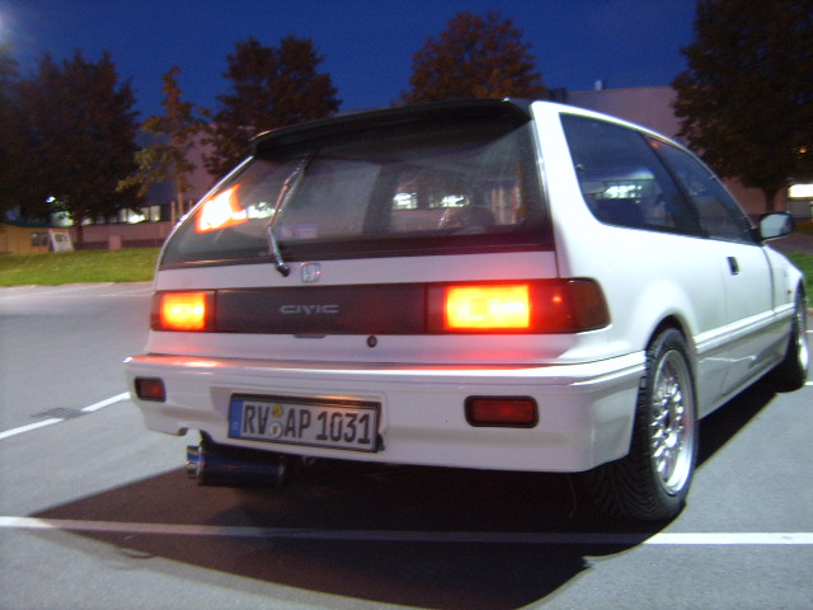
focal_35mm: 35
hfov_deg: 52.6
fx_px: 822
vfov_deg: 40.7
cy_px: 305
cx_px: 406
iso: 100
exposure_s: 1/1.43
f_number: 2.8
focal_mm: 5.8
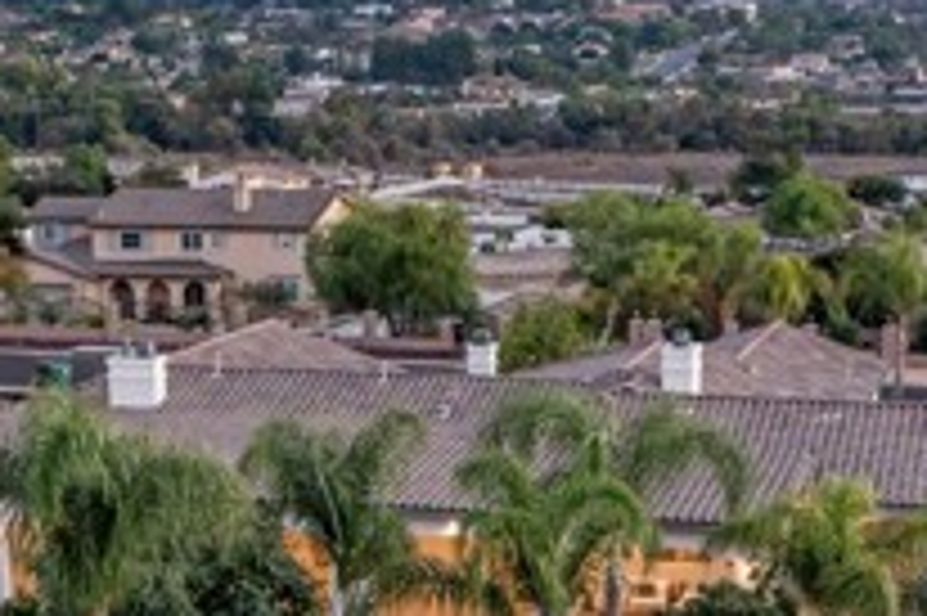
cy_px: 728
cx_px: 428
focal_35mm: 87
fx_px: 2238
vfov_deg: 15.2
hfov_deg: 23.4
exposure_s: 1/25
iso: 400
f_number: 4
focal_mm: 10.26
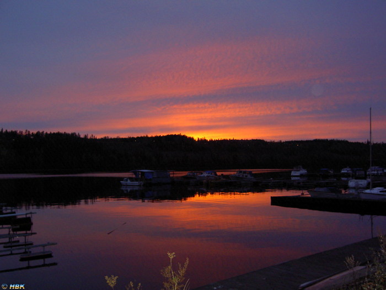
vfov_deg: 41.8
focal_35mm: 34
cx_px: 193
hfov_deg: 54.0
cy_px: 145
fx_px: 379
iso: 200
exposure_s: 1/60
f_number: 2.8
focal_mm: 5.6
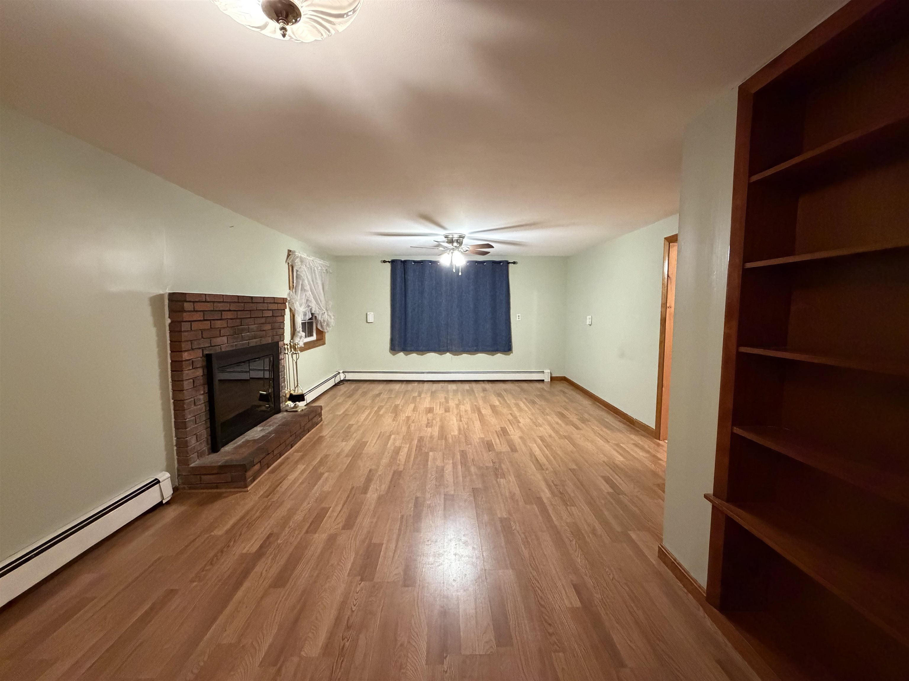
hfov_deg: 102.1
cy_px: 340
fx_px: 368
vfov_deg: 85.7
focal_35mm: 14
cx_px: 454
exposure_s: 1/60
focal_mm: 2.22
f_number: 2.2
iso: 1000
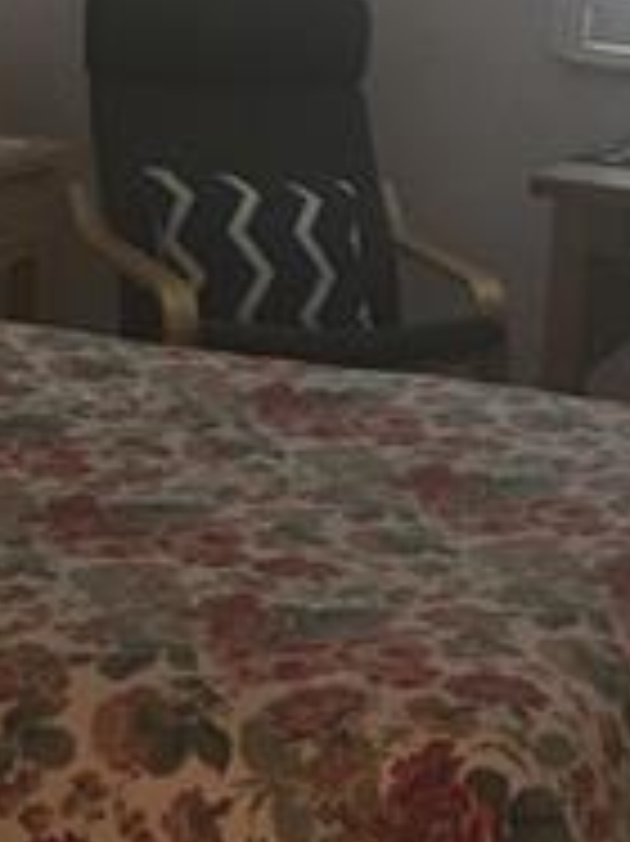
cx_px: 882
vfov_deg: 16.5
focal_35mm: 119
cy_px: 279
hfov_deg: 12.0
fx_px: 2891
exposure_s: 1/15
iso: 32
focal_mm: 4.15
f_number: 2.2
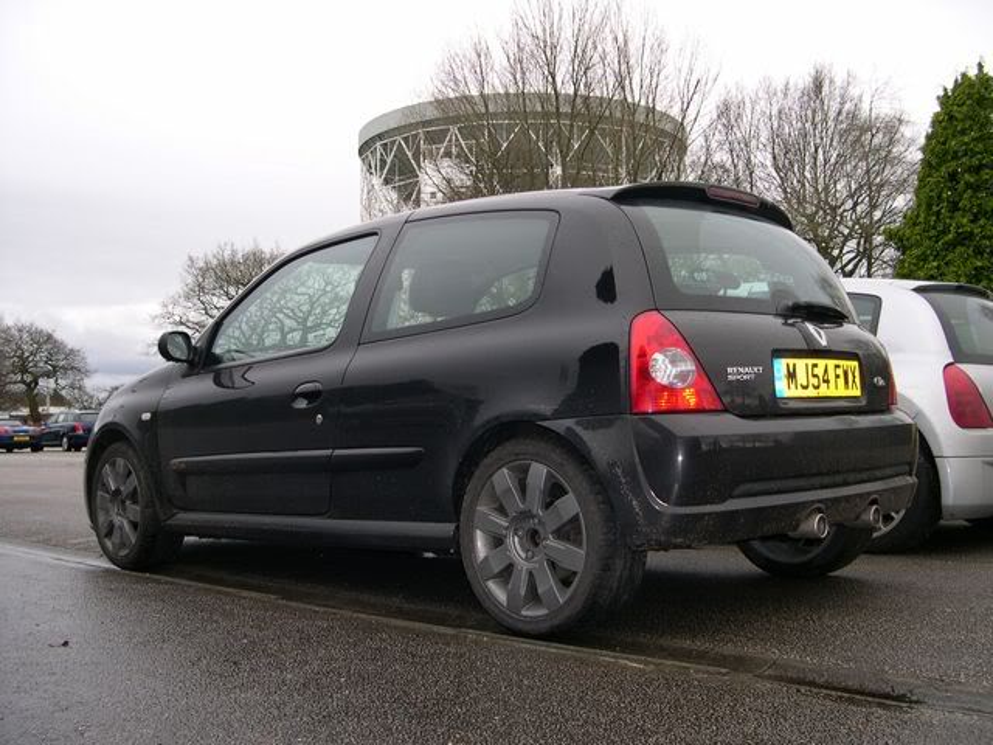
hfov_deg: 49.0
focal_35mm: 38
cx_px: 496
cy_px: 372
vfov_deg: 37.7
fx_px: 1090
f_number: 2.8
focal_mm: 8
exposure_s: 1/30
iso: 100
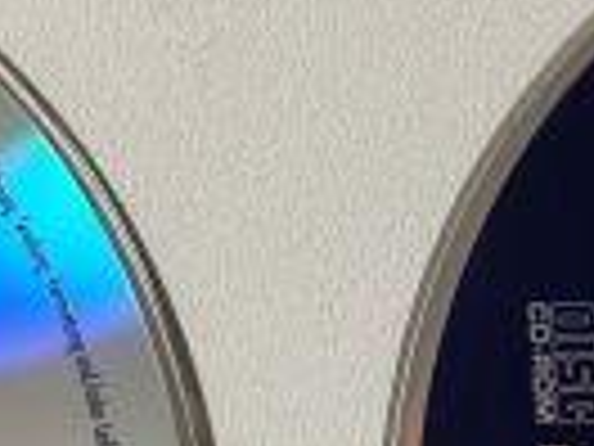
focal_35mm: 197
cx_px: 225
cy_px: 27
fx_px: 3380
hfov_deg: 10.0
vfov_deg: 7.5
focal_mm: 5.4
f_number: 1.8
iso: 320
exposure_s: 1/40
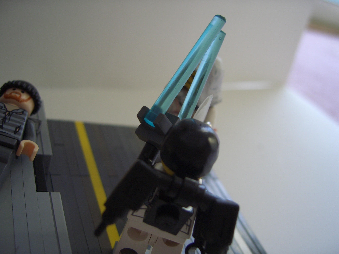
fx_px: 382
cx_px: 170
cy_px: 127
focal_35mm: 39
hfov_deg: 47.9
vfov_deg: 36.8
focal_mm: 8
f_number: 2.8
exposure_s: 1/100
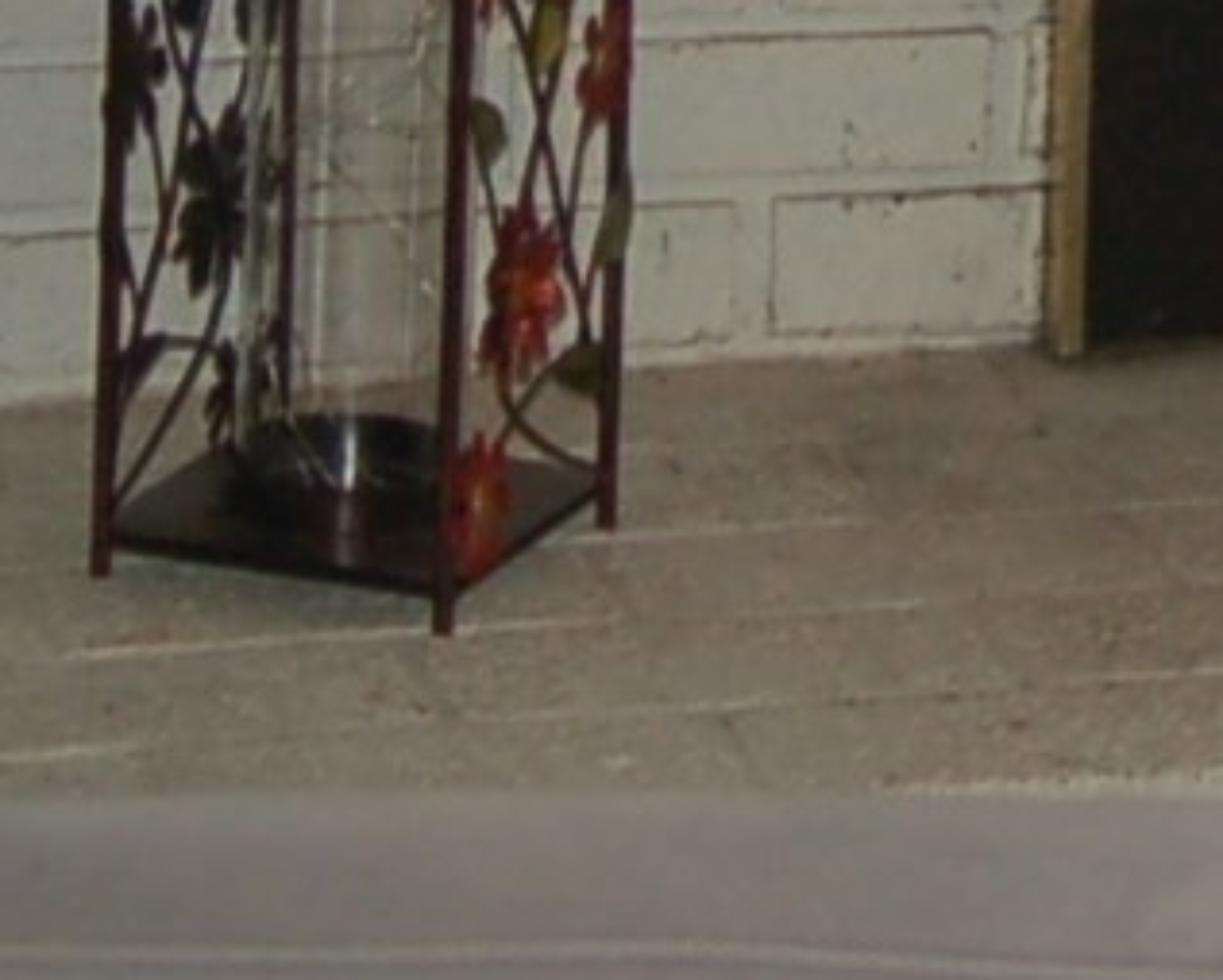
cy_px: -1640
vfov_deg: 5.3
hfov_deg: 6.8
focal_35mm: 280
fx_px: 10141
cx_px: 2118
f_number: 3.3
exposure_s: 1/60
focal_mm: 28
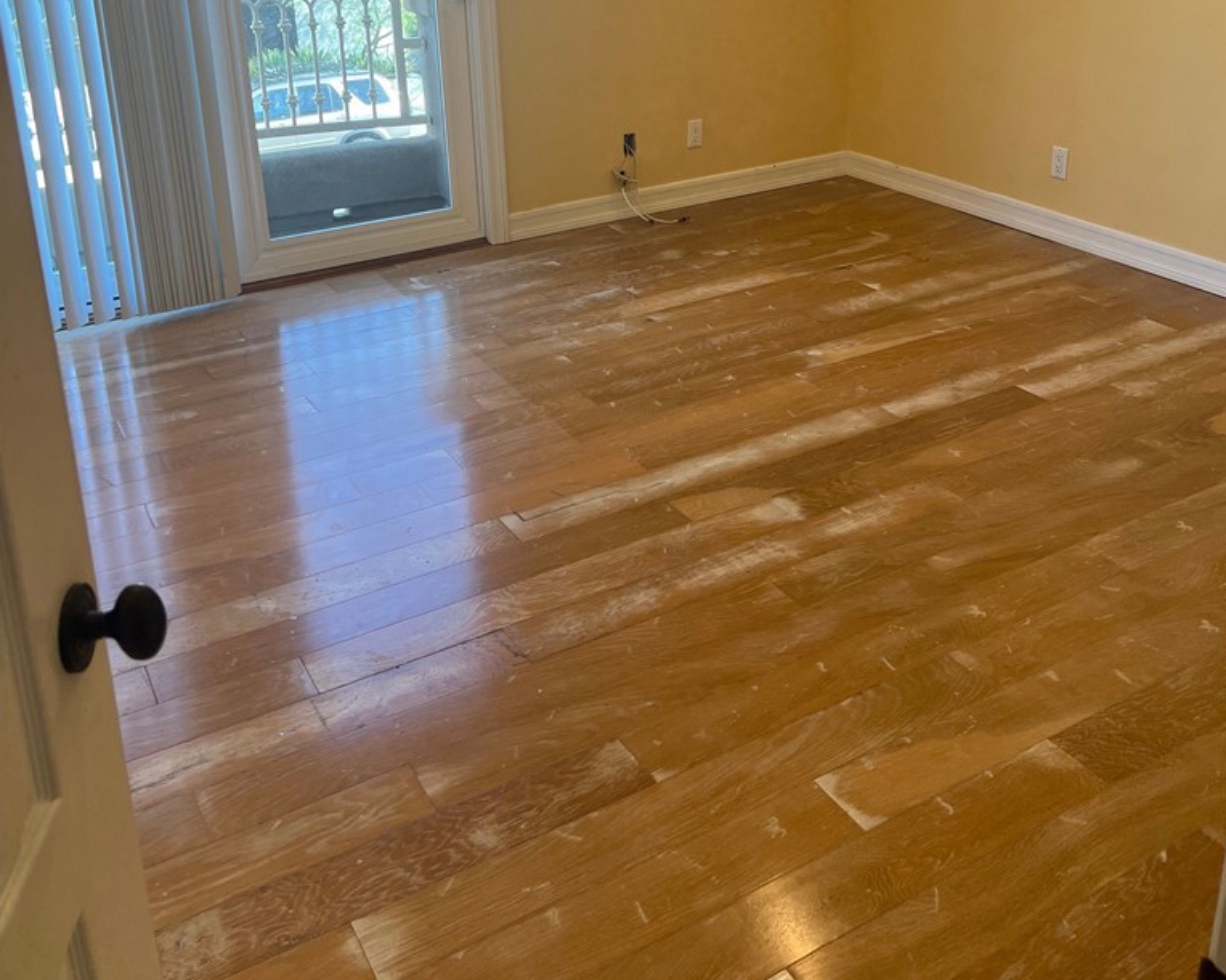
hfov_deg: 52.9
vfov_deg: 42.0
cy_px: 237
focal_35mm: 34
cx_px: 613
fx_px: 1234
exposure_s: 1/155
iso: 64
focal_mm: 5.7
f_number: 1.5
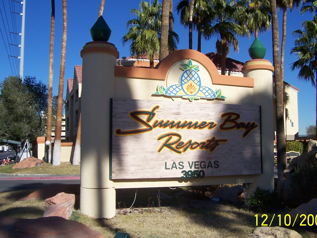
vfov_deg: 37.7
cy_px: 120
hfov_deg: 48.9
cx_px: 173
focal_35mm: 38
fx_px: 348
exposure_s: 1/750
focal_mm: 5.6
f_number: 5.6
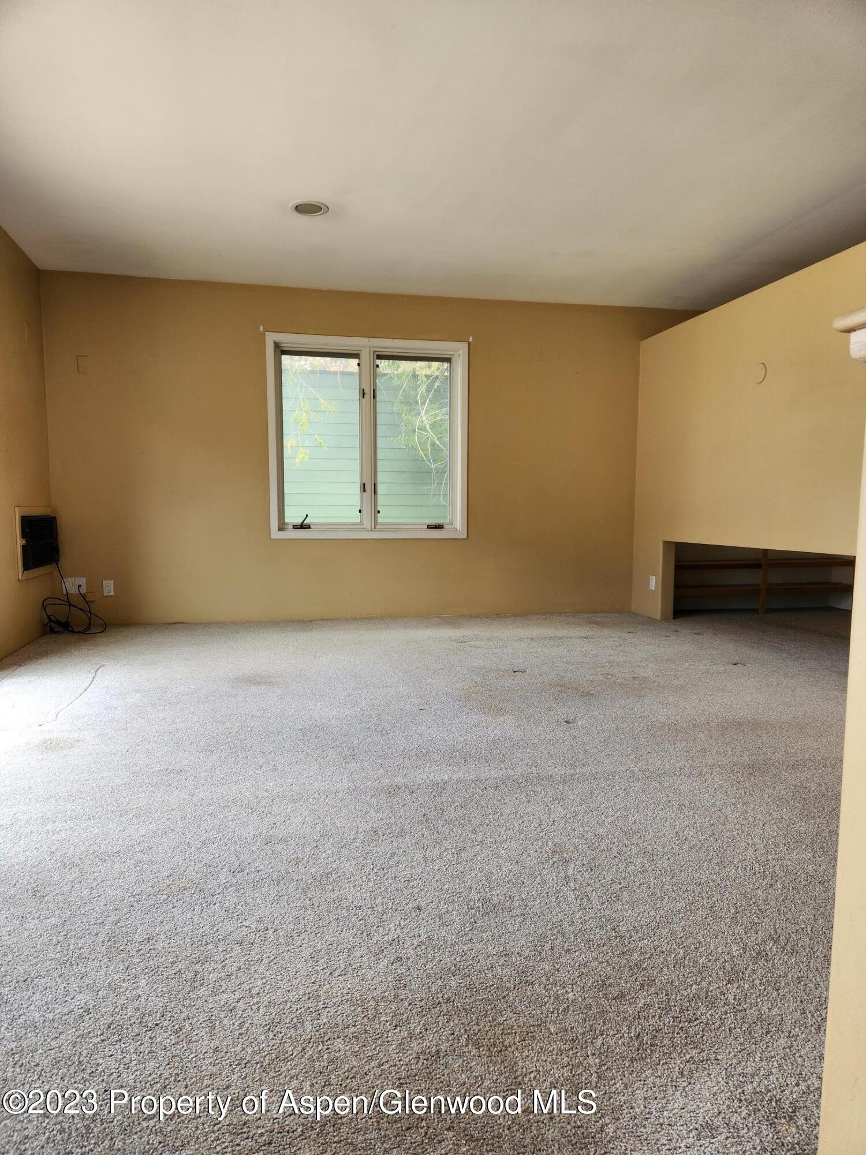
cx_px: 433
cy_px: 578
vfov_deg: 73.9
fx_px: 767
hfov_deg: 58.9
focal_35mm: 23
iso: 64
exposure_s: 1/180
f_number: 1.8
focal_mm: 5.4
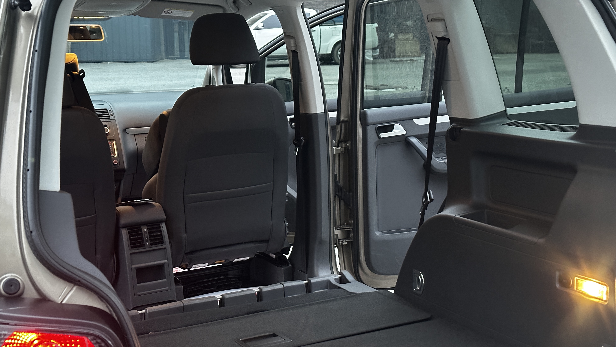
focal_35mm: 53
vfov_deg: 22.6
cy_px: 214
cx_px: 310
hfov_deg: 39.2
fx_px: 866
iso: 640
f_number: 1.78
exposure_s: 1/25
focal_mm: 6.86
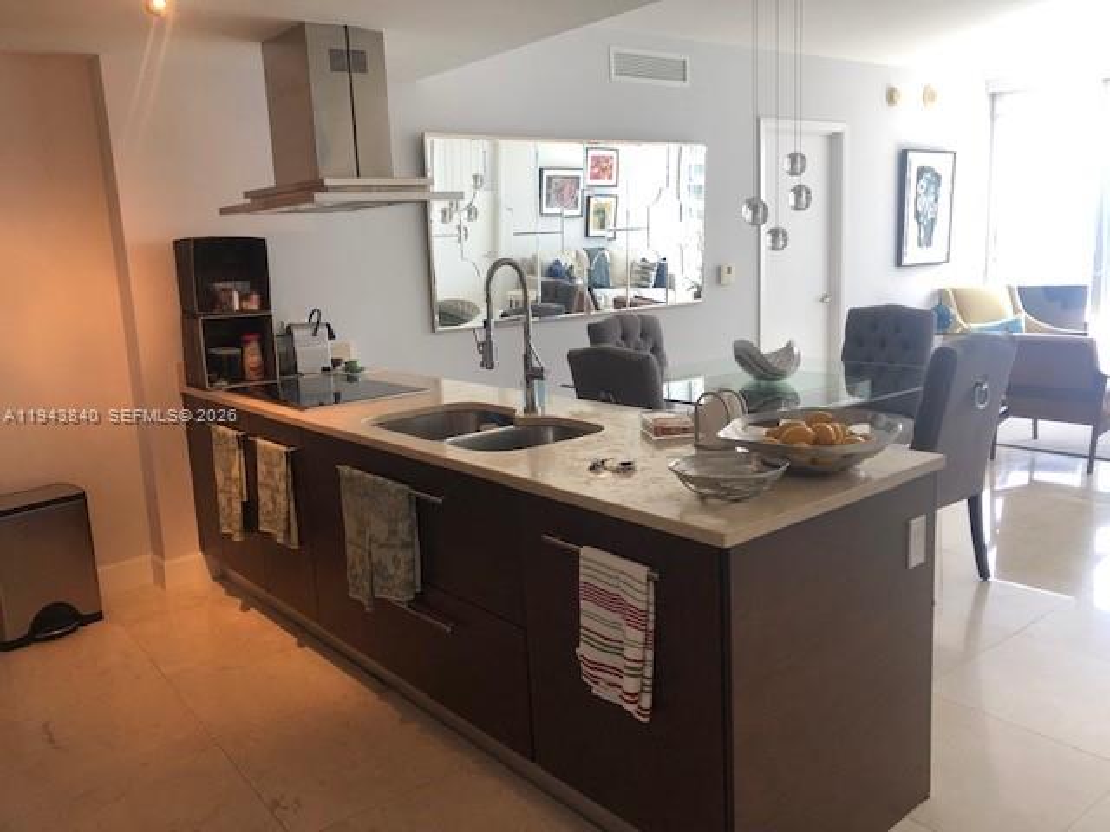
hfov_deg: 63.4
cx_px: 555
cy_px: 416
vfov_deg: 49.7
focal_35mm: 28
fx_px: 898
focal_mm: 3.99
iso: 25
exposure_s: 1/40
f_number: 1.8
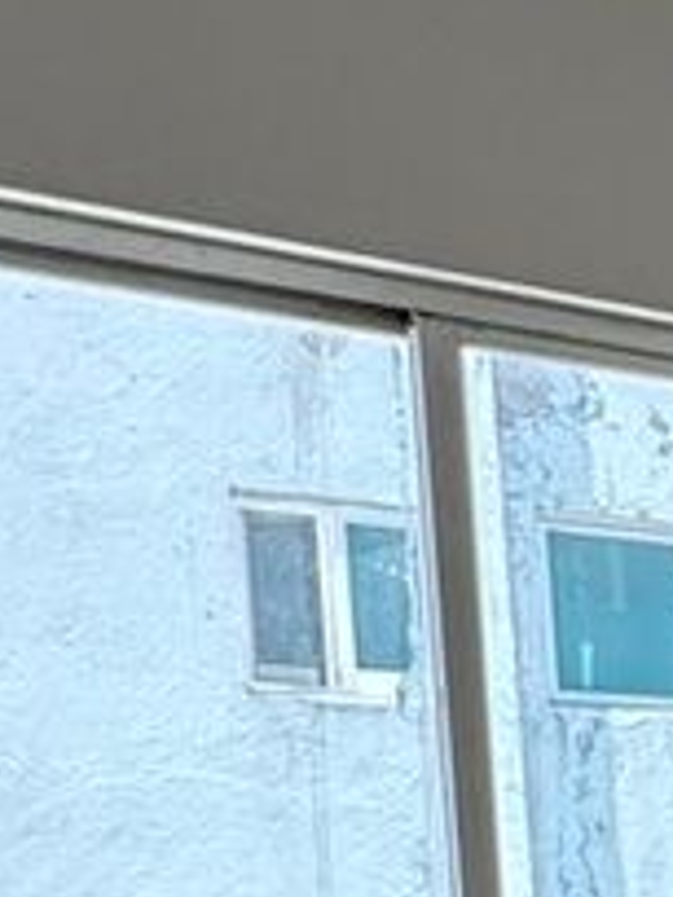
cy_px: 1214
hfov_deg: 9.6
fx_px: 2851
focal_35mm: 110
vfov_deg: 16.7
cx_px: 2177
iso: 40
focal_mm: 2.22
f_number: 2.2
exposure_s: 1/99
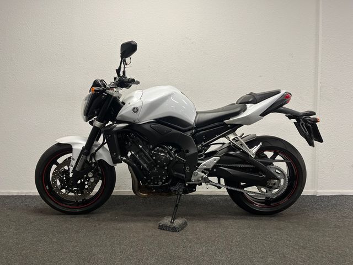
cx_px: 176
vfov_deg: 53.1
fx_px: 265
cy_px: 132
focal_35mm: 26
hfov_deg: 67.3
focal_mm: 5.1
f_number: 1.6
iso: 125
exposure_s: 1/100
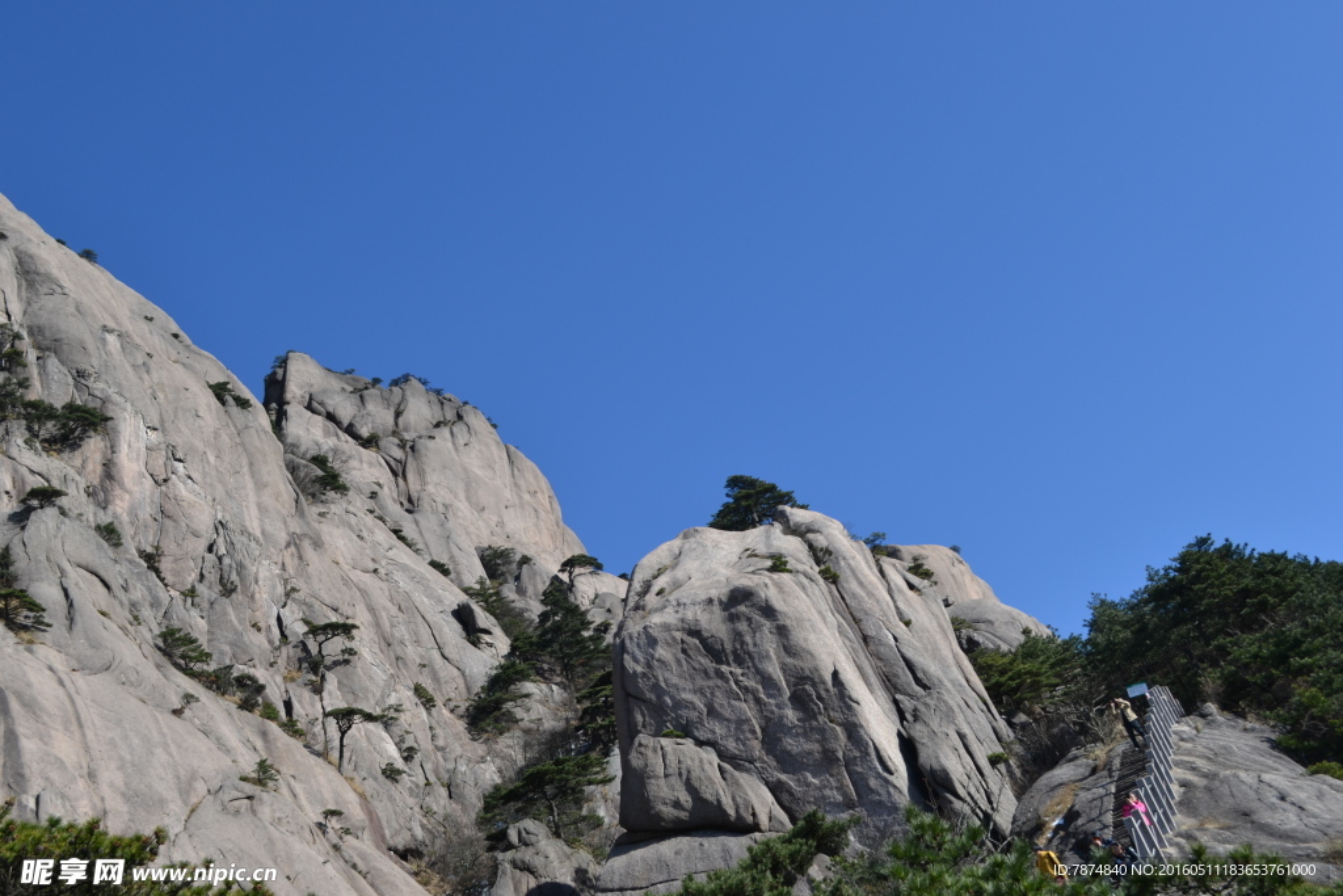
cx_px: 672
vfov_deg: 34.2
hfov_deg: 49.5
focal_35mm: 39
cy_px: 448
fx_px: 1455
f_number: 7.1
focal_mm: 26
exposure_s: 1/200
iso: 100
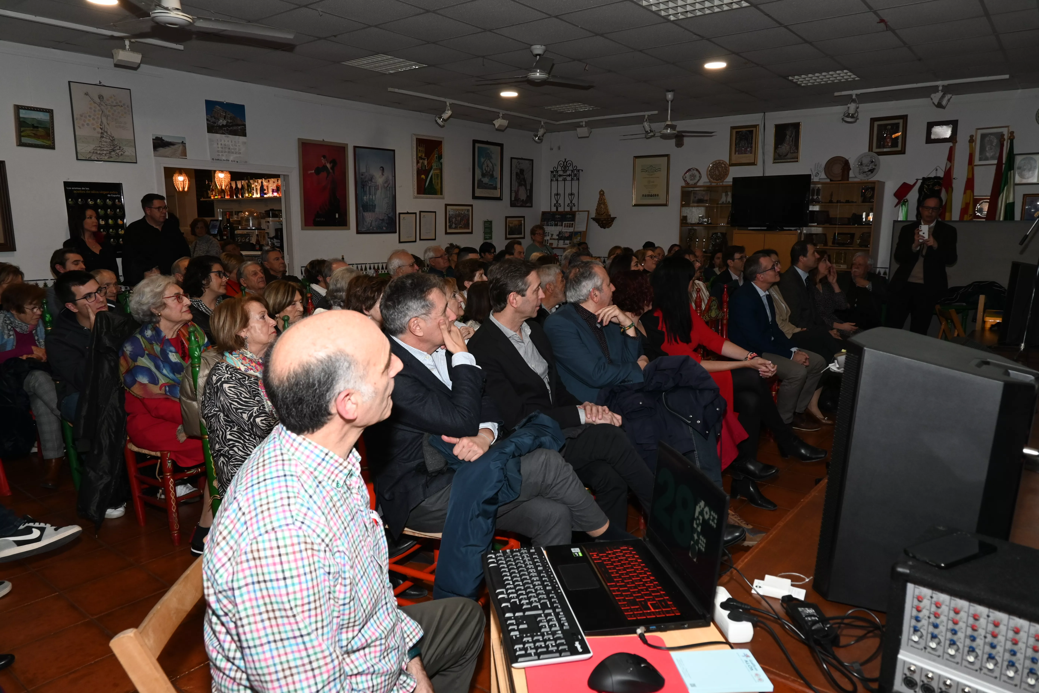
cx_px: 520
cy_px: 346
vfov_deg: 53.1
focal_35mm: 24
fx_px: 693
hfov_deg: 73.7
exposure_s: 1/60
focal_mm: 16
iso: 400
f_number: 5.6
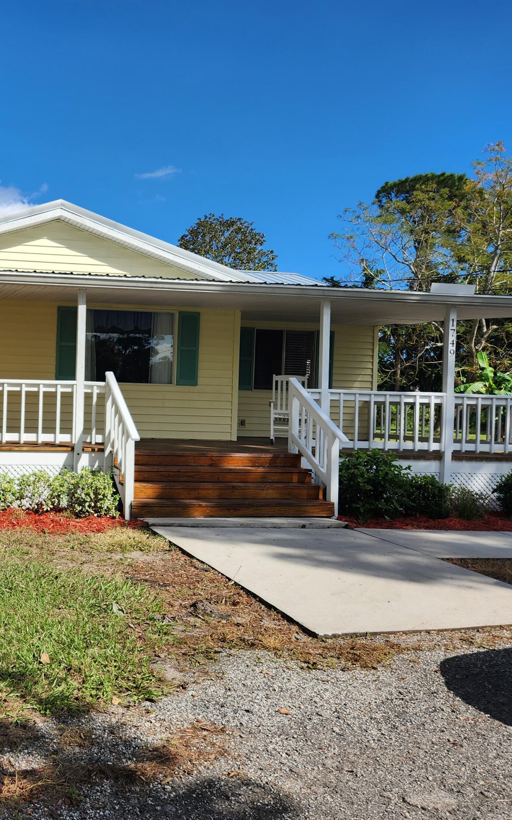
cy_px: 415
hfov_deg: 35.2
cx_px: 16
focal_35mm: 33
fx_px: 737
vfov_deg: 58.1
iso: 20
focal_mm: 5.4
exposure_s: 1/1844
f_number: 1.8
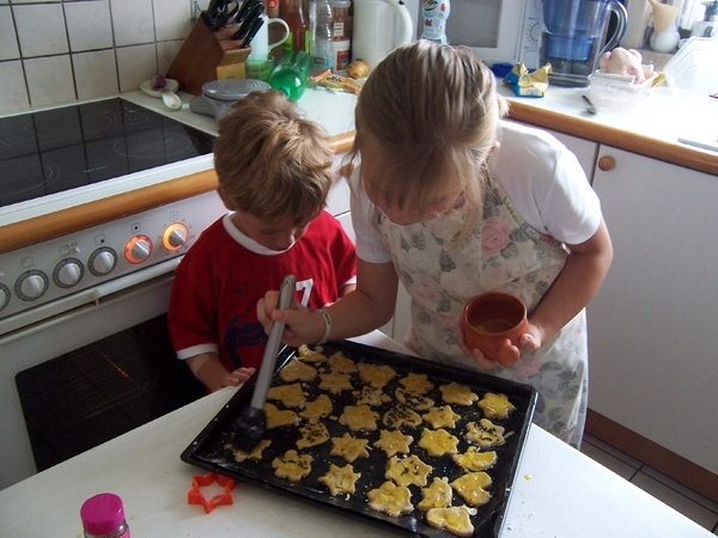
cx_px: 359
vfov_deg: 42.9
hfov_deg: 55.4
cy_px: 269
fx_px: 684
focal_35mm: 33
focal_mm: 5.5
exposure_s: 1/30
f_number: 3.4
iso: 140
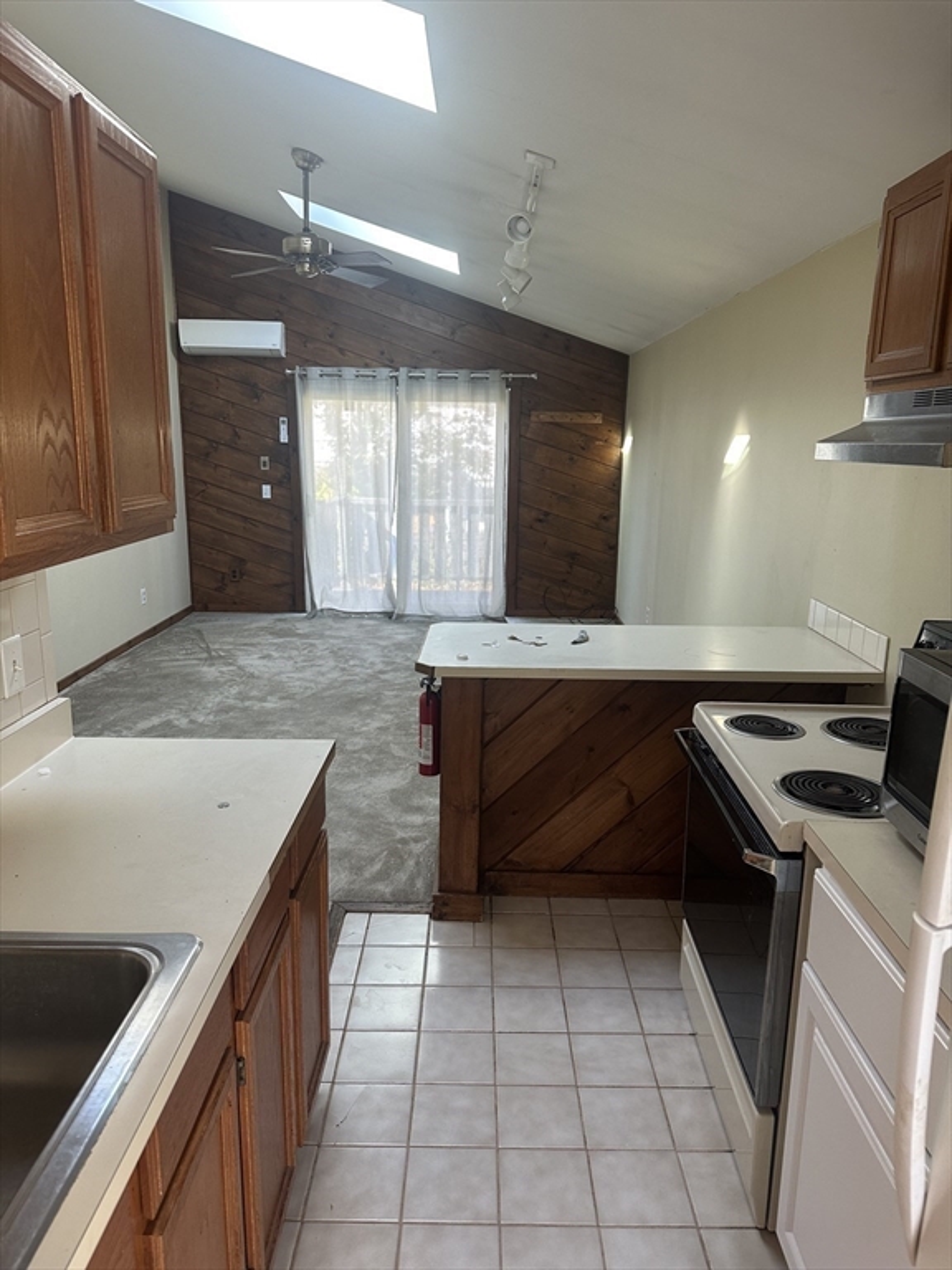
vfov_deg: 71.6
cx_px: 476
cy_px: 635
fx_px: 880
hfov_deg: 56.8
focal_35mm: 24
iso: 125
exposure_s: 1/60
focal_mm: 6.86
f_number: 1.78
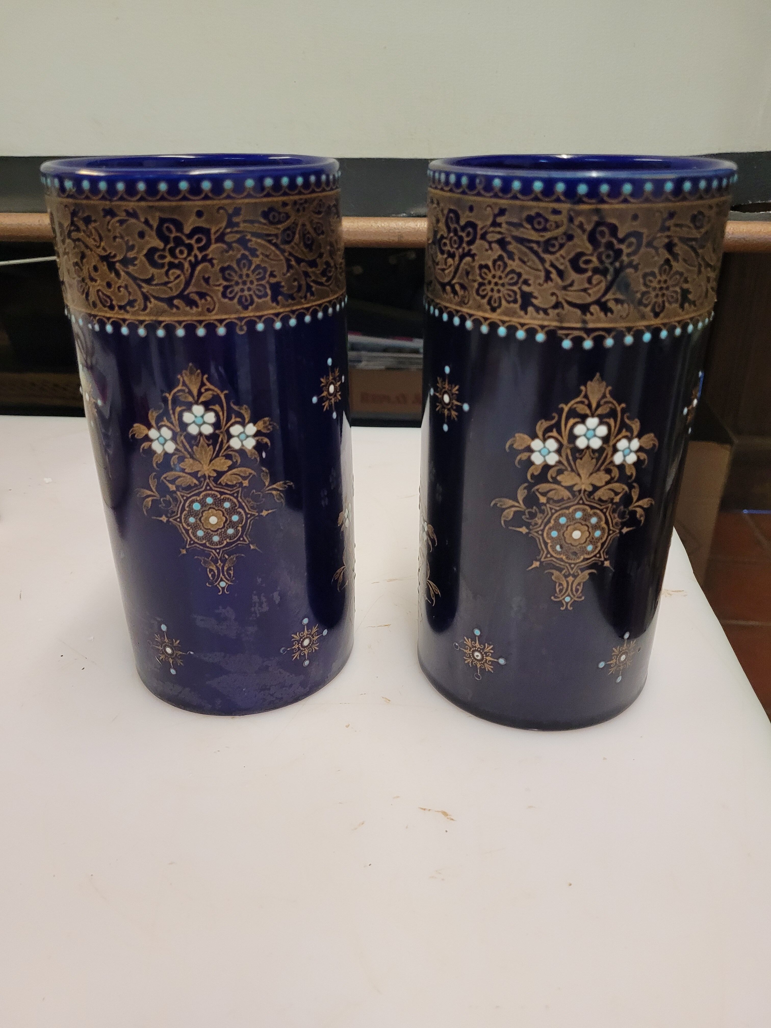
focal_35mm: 26
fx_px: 772
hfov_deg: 53.1
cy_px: 514
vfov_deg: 67.3
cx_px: 386
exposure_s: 1/100
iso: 320
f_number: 1.8
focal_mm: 5.4
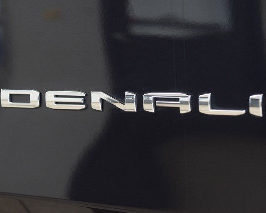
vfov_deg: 13.0
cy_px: 107
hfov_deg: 16.2
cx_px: 126
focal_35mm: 119
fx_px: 937
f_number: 4.5
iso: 1600
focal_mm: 70
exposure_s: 1/30
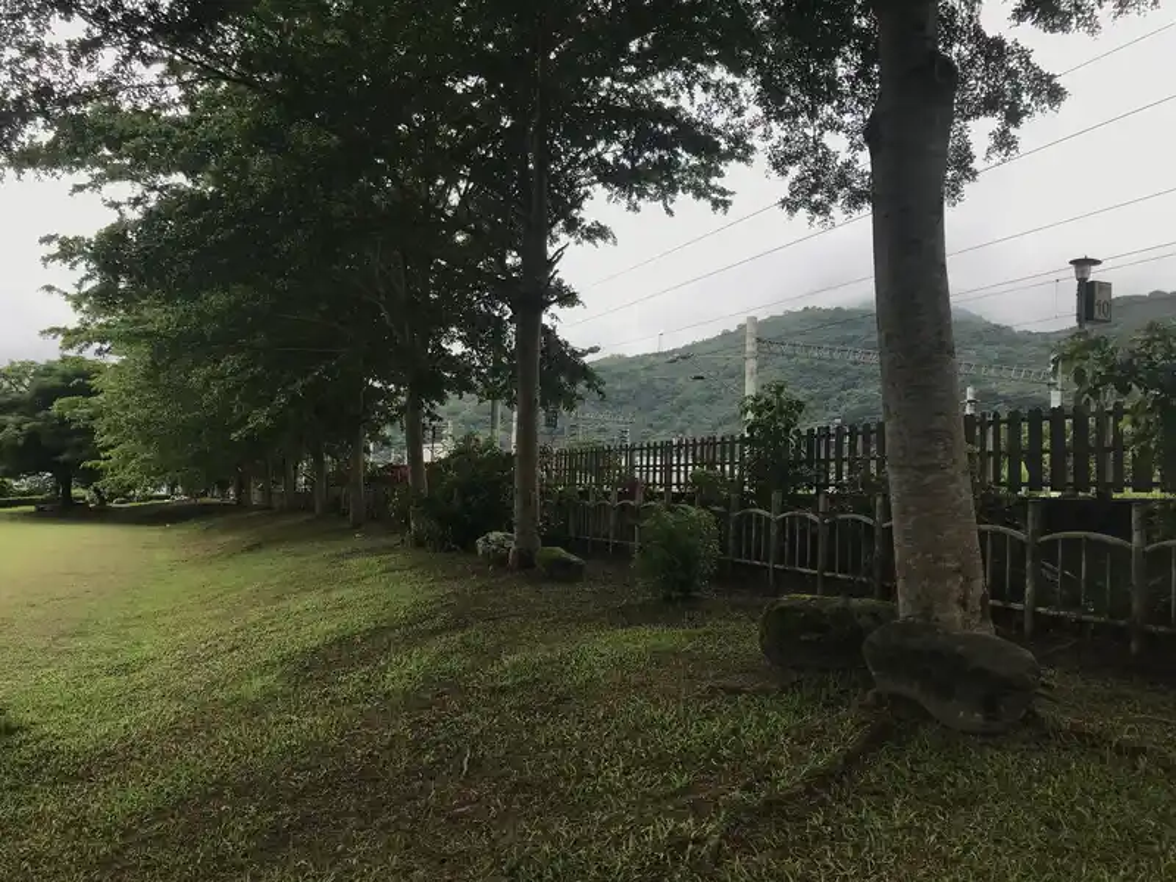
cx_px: 588
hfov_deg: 63.4
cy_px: 441
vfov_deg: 49.7
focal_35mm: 28
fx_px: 951
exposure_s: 1/798
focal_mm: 3.99
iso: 20
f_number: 1.8
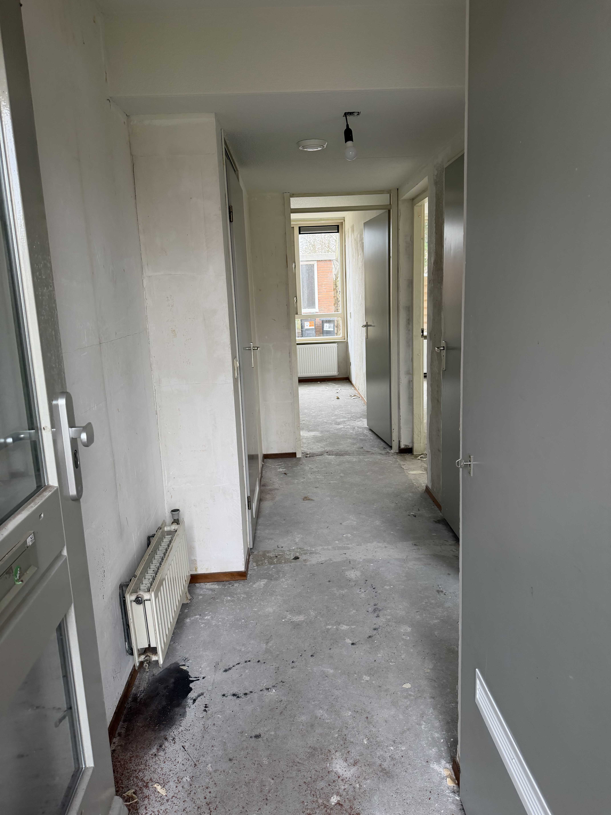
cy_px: 408
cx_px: 306
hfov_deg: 56.8
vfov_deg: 71.6
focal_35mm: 24
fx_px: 565
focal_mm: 6.76
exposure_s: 1/121
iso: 200
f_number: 1.78
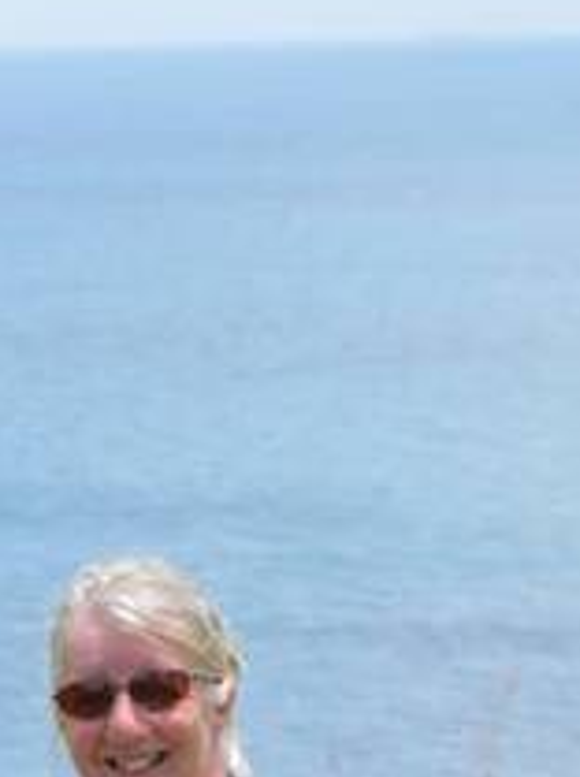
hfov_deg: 5.6
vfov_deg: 7.4
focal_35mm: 266
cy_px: 753
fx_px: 5952
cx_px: -82
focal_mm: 55
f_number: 7.1
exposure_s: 1/200
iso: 100
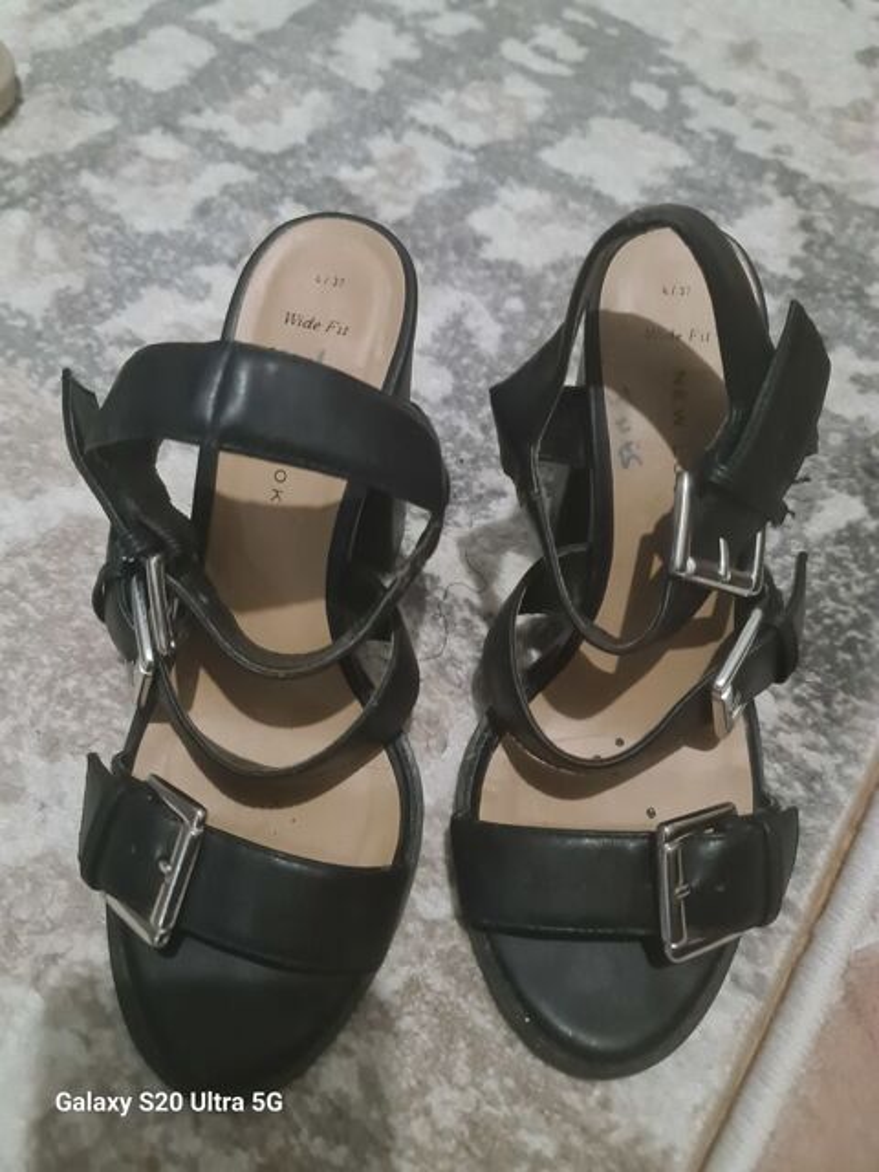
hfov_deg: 54.9
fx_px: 846
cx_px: 440
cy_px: 586
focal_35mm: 25
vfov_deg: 69.4
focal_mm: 7
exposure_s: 1/50
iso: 3200
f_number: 1.8
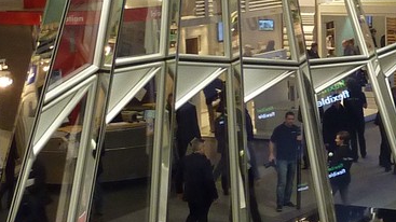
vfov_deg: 10.6
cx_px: 325
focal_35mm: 114
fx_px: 1196
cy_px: 75
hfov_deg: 18.6
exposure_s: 1/30
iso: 200
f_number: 3.3
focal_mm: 4.4
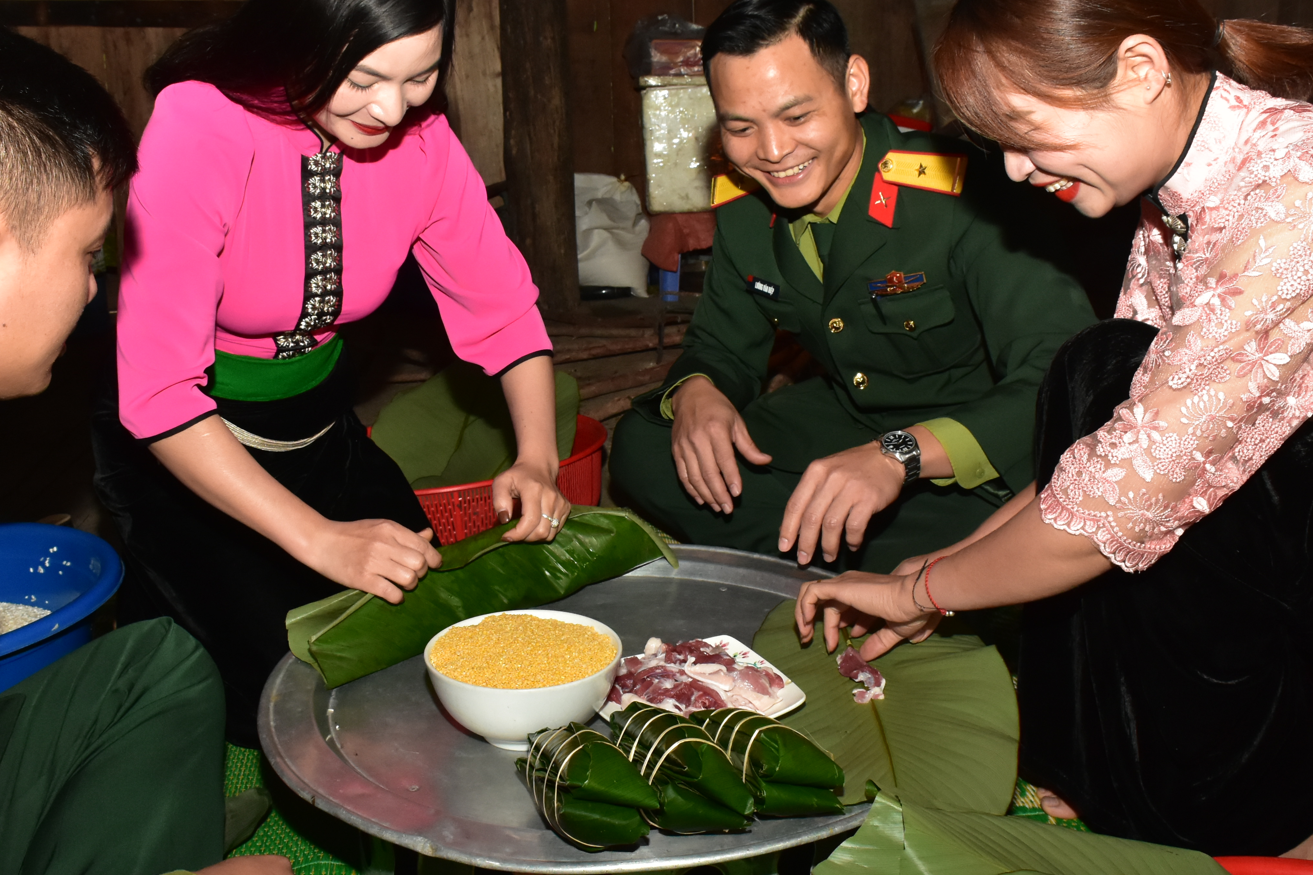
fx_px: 1459
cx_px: 573
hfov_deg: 48.3
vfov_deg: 33.4
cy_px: 382
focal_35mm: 40
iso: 1600
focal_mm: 18
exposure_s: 1/60
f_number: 8
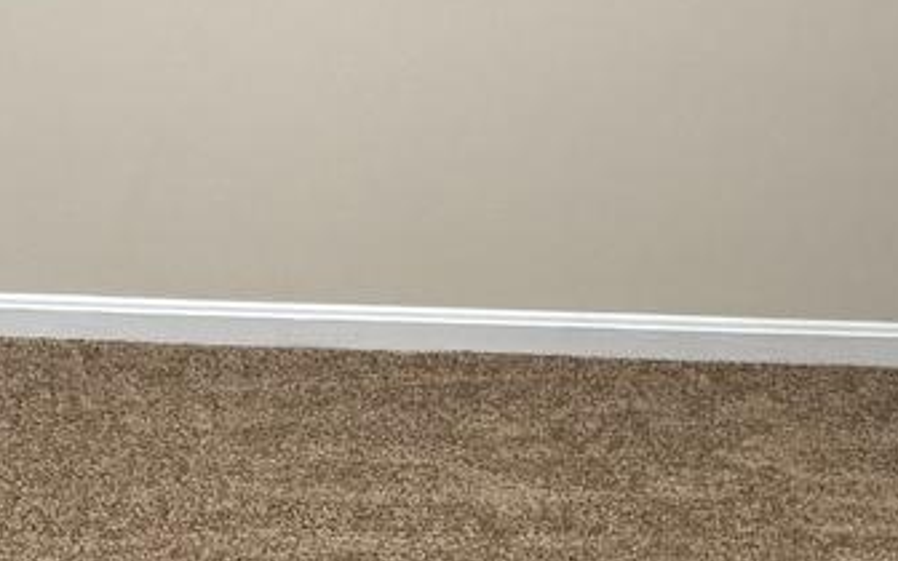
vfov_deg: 8.4
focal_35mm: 155
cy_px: 478
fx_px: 3793
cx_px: 59
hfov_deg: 13.4
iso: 160
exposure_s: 1/60
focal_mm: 6.76
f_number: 1.78
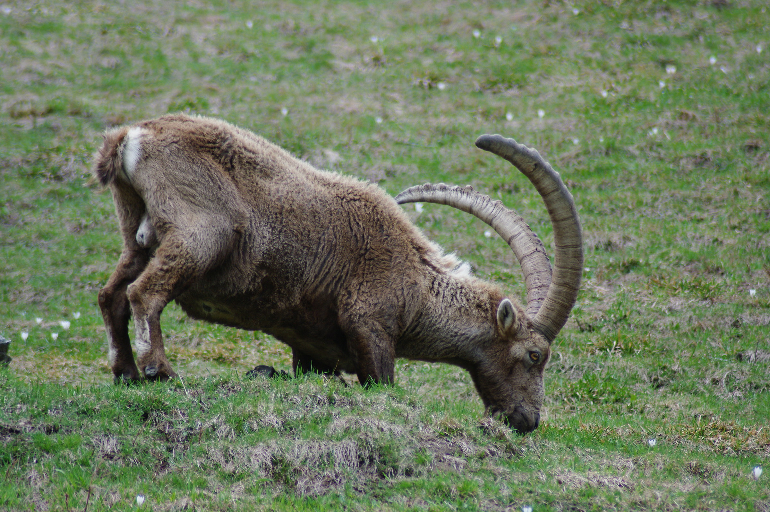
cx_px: 385
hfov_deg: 4.6
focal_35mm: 450
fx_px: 9613
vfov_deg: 3.0
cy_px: 256
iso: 200
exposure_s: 1/250
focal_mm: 300
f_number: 5.6
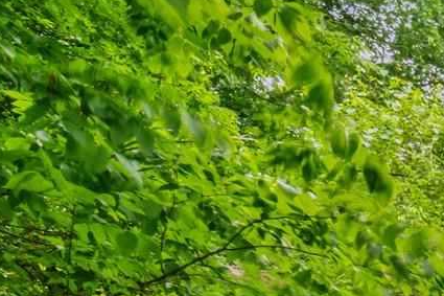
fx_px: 1307
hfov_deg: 12.2
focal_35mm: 106
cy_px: 550
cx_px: 1233
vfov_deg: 11.8
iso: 250
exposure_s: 1/1.67
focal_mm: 12
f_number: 9
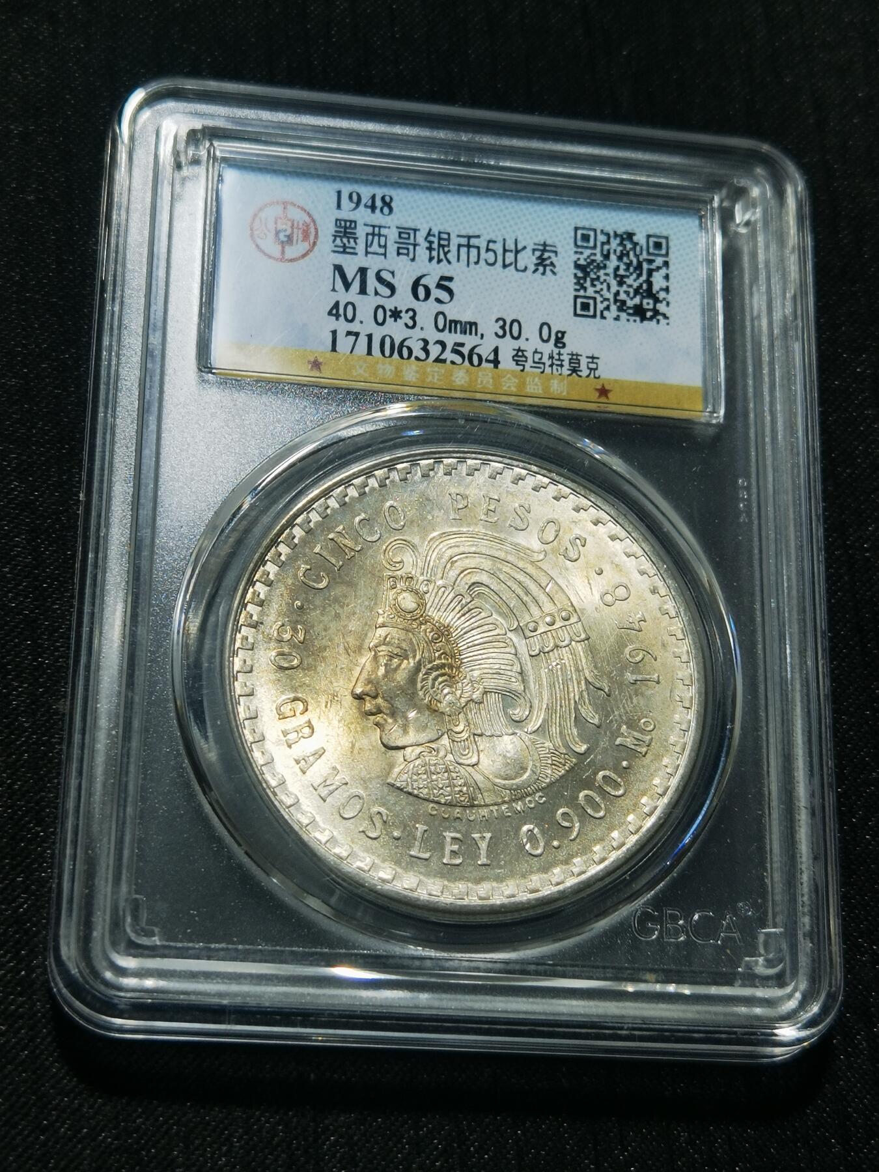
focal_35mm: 63
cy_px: 586
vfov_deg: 30.7
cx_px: 440
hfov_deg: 23.3
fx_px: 2133
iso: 64
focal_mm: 6.67
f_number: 1.9
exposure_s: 1/100
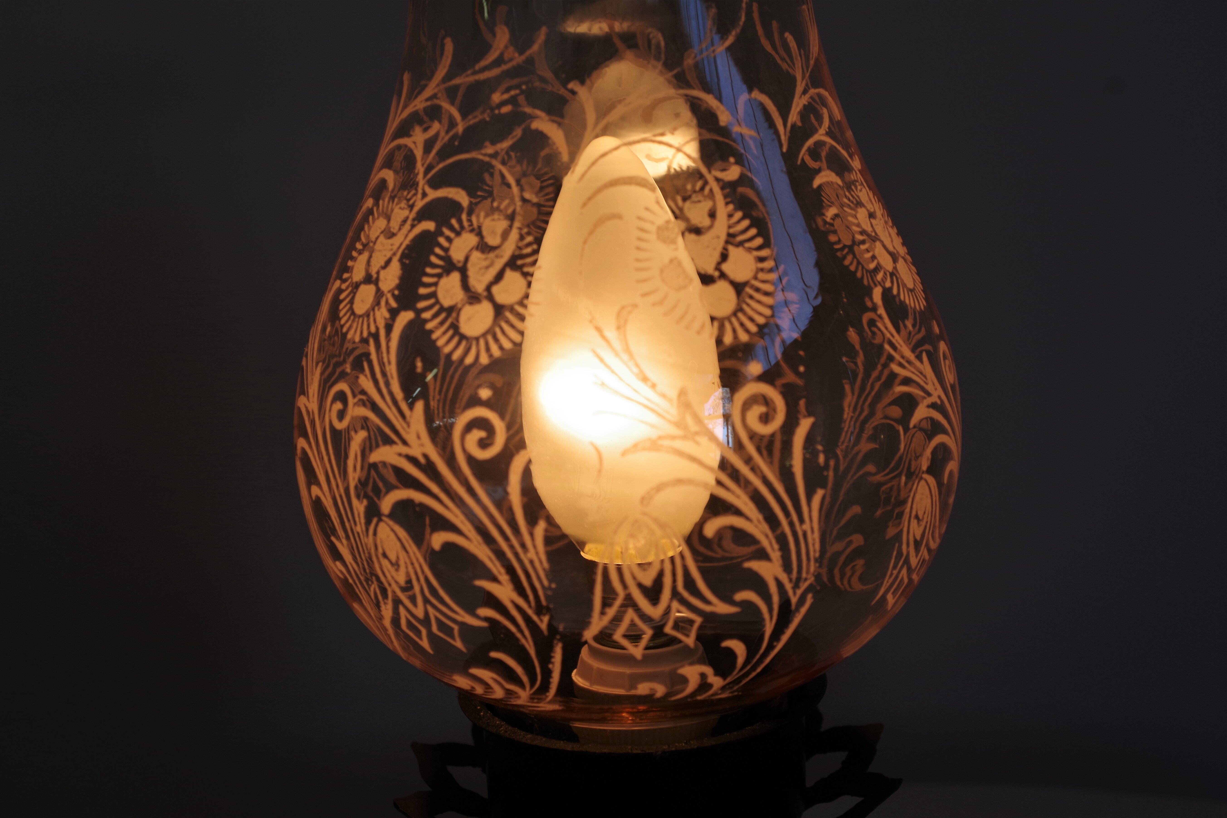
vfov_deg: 31.9
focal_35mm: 42
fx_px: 1431
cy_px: 409
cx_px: 614
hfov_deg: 46.4
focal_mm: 28.13
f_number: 6.3
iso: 200
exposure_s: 1/160
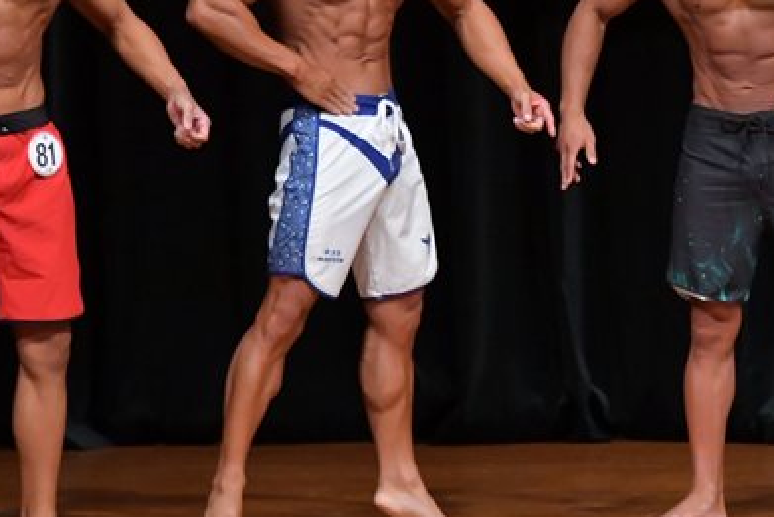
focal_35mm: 505
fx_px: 10861
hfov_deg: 4.1
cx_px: 648
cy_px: 115
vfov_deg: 2.7
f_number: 5.6
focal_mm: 170
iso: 5000
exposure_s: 1/400
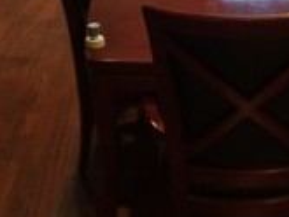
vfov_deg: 13.0
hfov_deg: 17.9
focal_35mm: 109
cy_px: -85
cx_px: 233
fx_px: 911
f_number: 2.2
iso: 250
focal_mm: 4.15
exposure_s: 1/24
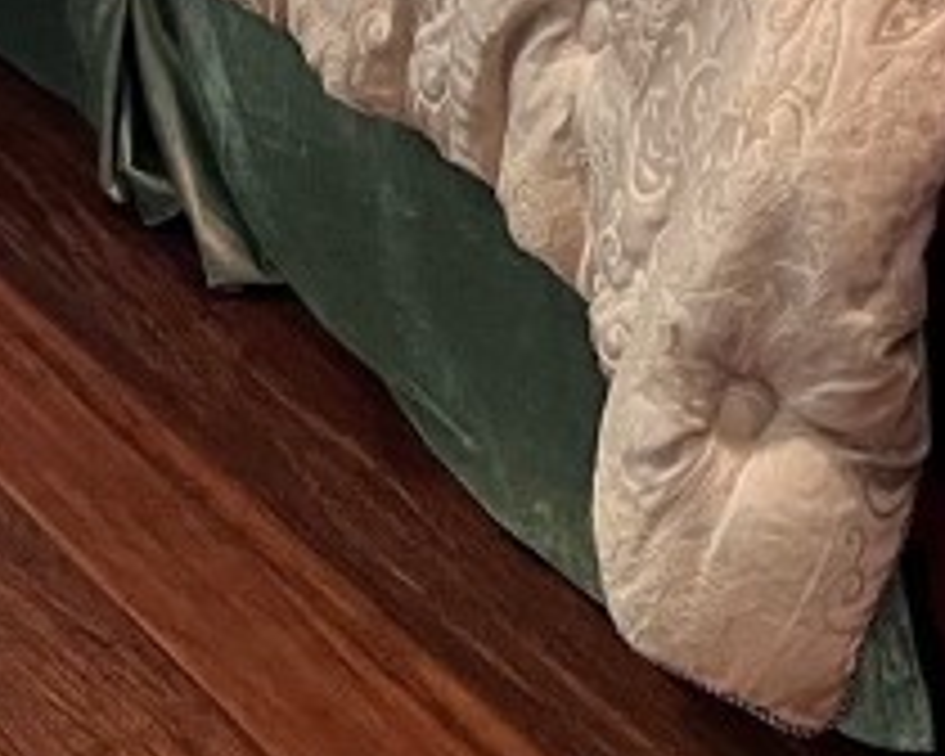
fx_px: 3468
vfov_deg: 11.4
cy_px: -706
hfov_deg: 14.6
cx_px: 1332
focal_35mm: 124
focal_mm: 5.7
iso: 100
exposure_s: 1/60
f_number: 1.5
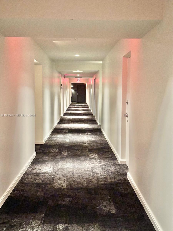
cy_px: 116
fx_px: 320
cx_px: 86
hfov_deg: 30.3
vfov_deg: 39.7
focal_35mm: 48
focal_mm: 6.86
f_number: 1.78
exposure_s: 1/17
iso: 800
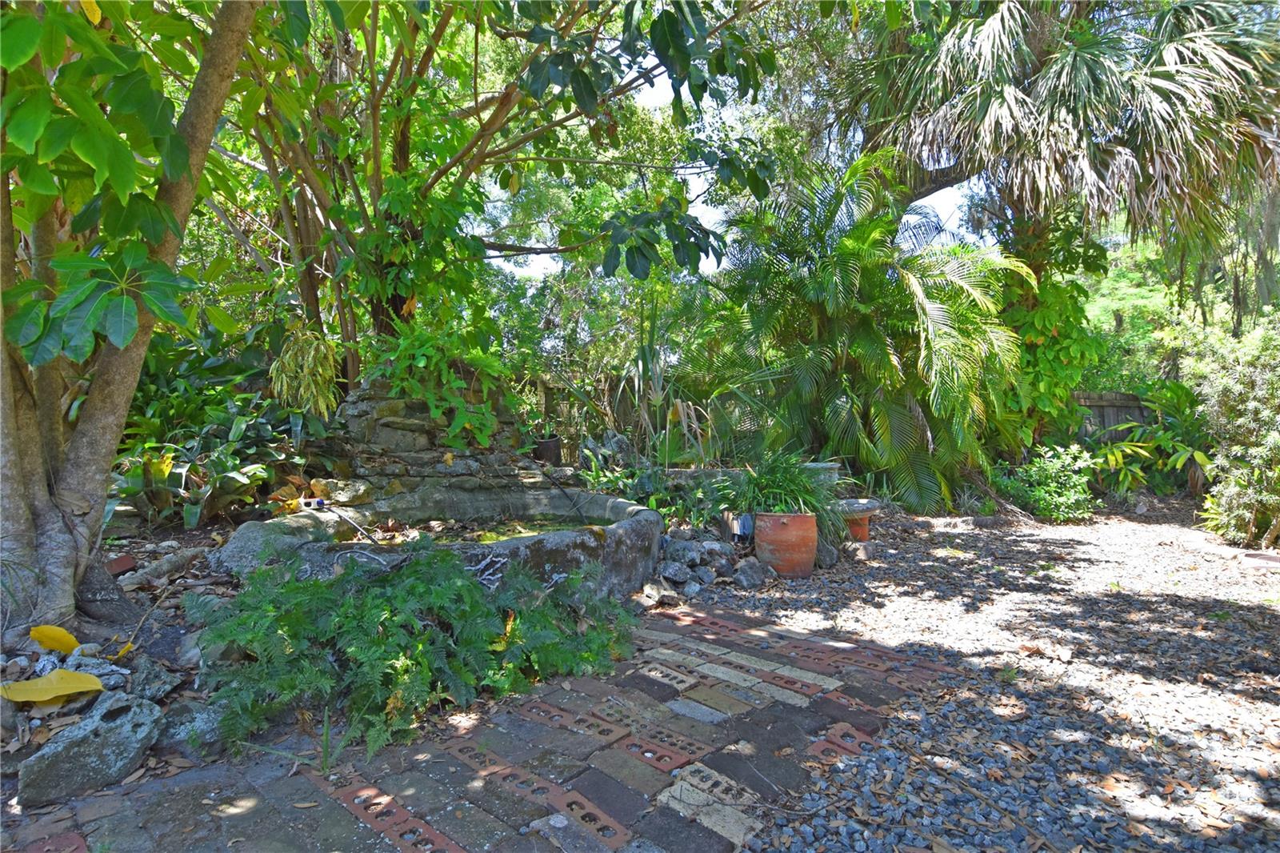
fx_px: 640
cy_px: 426
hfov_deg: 90.0
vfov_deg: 67.4
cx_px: 640
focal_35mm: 18
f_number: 7.1
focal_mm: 12
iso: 400
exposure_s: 1/200
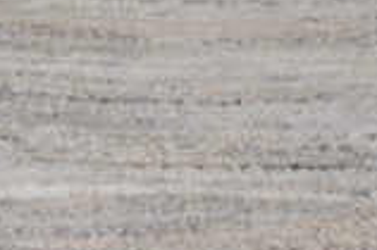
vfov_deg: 4.4
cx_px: 136
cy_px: 189
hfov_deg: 6.6
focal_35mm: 314
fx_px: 3284
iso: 500
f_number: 25
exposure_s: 1/160
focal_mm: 55
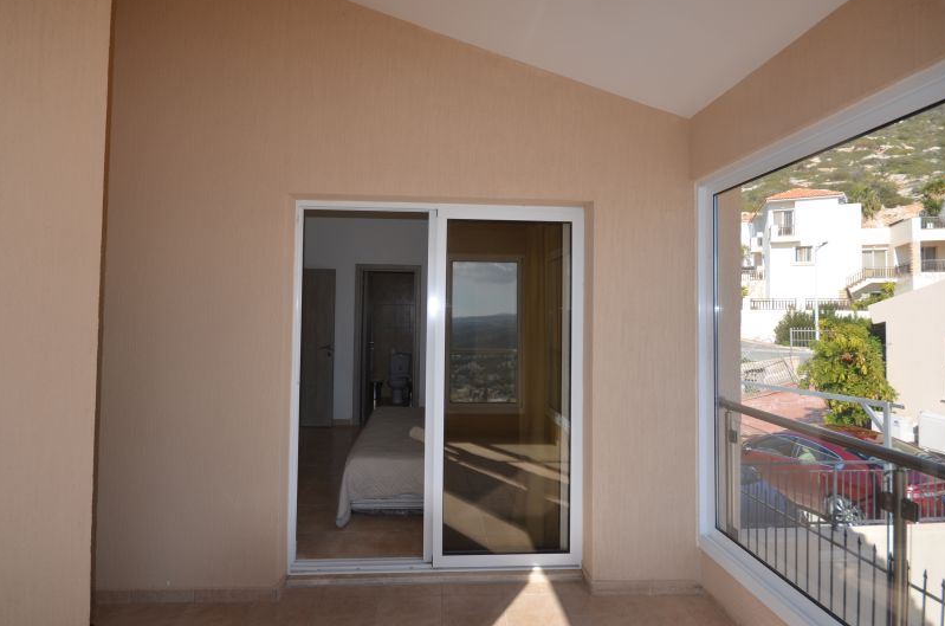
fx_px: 445
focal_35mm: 17
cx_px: 455
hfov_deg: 93.4
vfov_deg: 70.1
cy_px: 299
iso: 100
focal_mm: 10
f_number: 7.1
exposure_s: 1/200
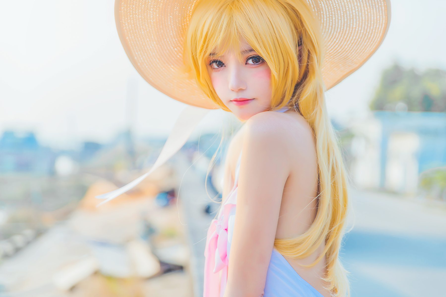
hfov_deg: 28.8
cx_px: 223
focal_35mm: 70
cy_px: 148
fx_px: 867
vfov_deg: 19.5
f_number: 2.8
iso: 80
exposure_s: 1/500
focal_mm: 70
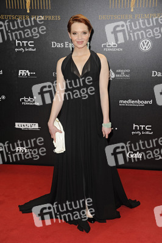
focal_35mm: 52
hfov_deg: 25.9
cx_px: 81
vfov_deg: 38.2
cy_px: 122
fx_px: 352
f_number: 6.3
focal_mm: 52
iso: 500
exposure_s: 1/160
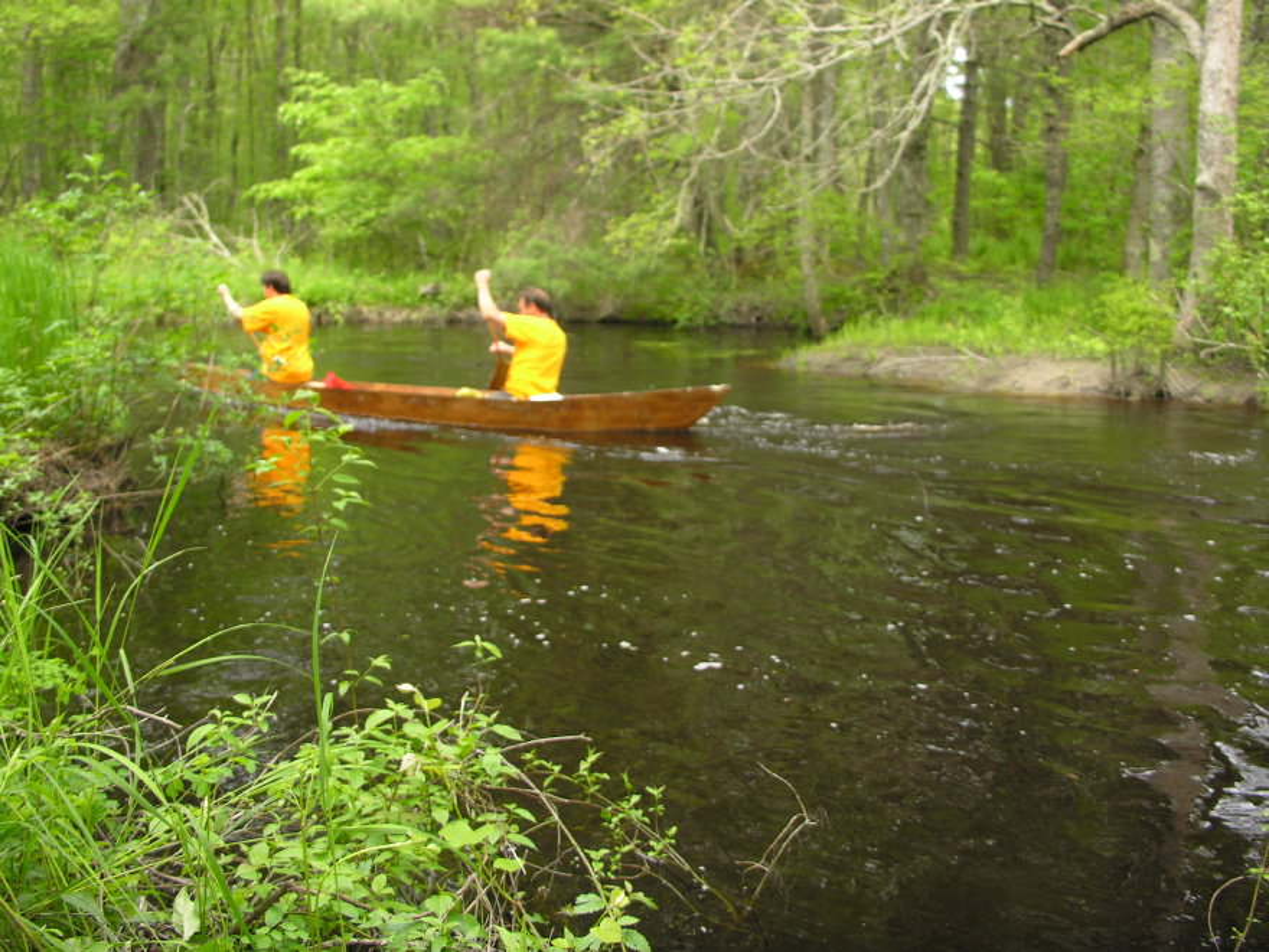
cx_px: 634
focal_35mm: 35
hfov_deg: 52.6
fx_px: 1283
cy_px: 476
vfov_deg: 40.7
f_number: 2.8
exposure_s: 1/125
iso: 50
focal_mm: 8.9
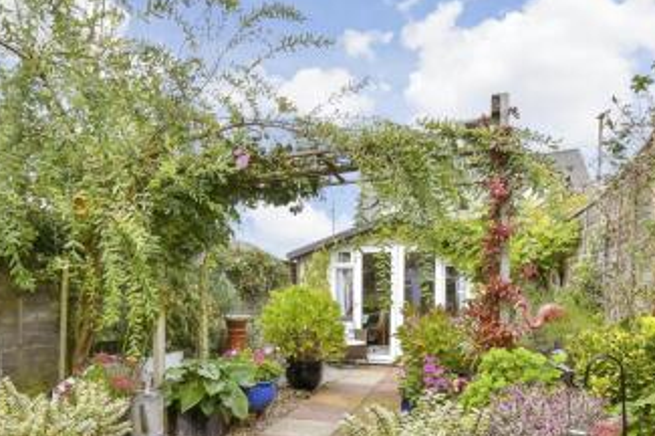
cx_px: 292
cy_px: 314
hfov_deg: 78.4
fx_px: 400
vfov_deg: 55.0
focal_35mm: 22
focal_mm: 10
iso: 160
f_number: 8
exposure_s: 1/60
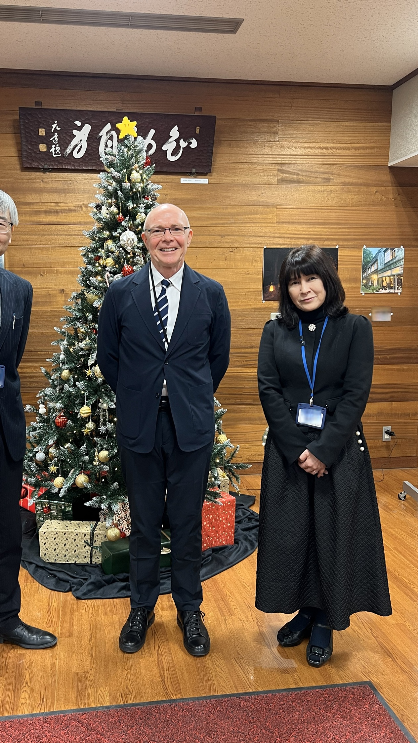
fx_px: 571
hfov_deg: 39.9
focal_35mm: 29
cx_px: 153
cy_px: 370
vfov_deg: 66.1
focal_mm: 5.7
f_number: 1.5
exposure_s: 1/50
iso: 125
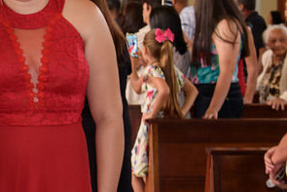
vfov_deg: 10.6
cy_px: 95
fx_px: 1037
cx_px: -25
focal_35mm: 130
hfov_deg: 15.4
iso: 2000
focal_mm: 40
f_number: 4
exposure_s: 1/160
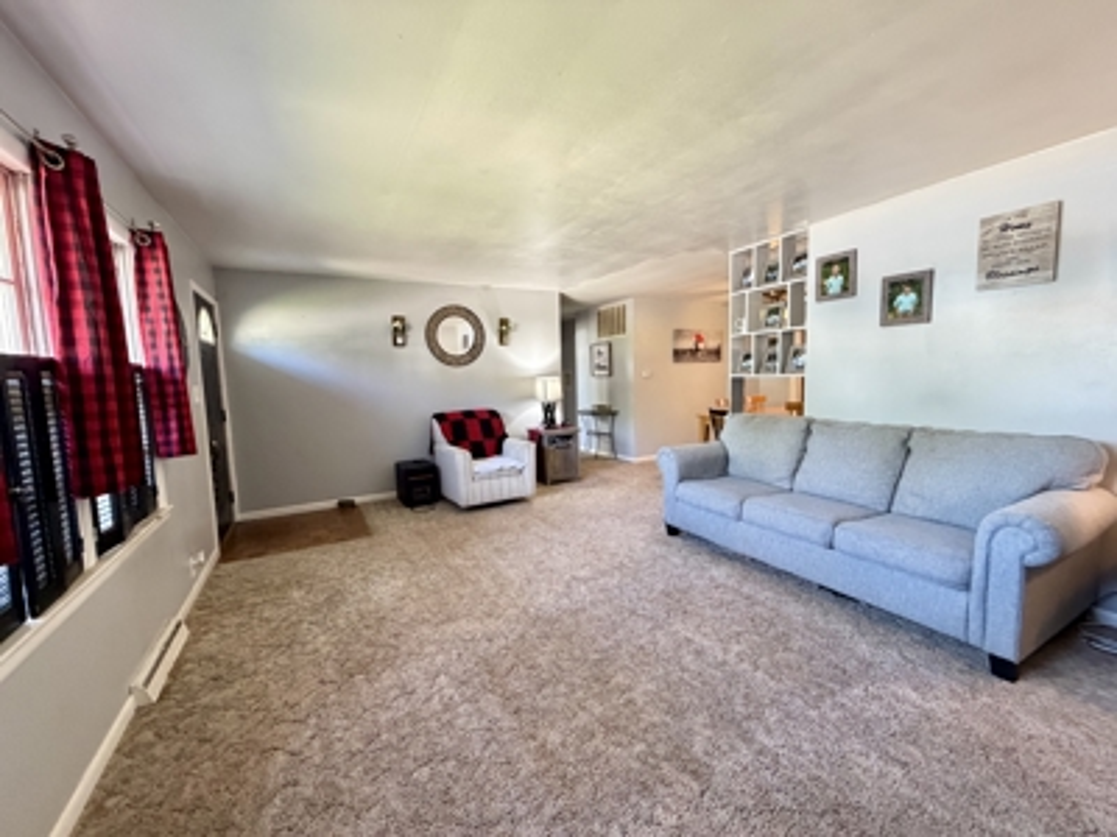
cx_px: 558
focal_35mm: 14
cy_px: 418
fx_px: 452
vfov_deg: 85.7
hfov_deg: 102.1
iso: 500
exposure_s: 1/60
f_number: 2.2
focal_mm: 2.22
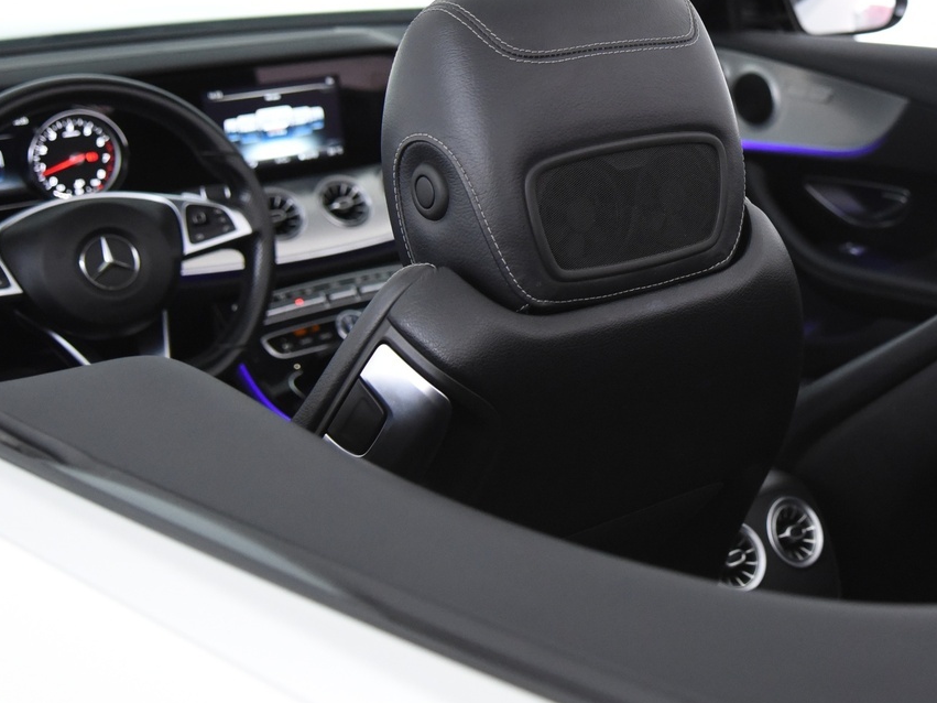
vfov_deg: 22.6
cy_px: 141
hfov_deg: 29.4
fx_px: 1732
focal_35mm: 64
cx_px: 789
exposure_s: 1/100
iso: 4000
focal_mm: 35
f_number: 4
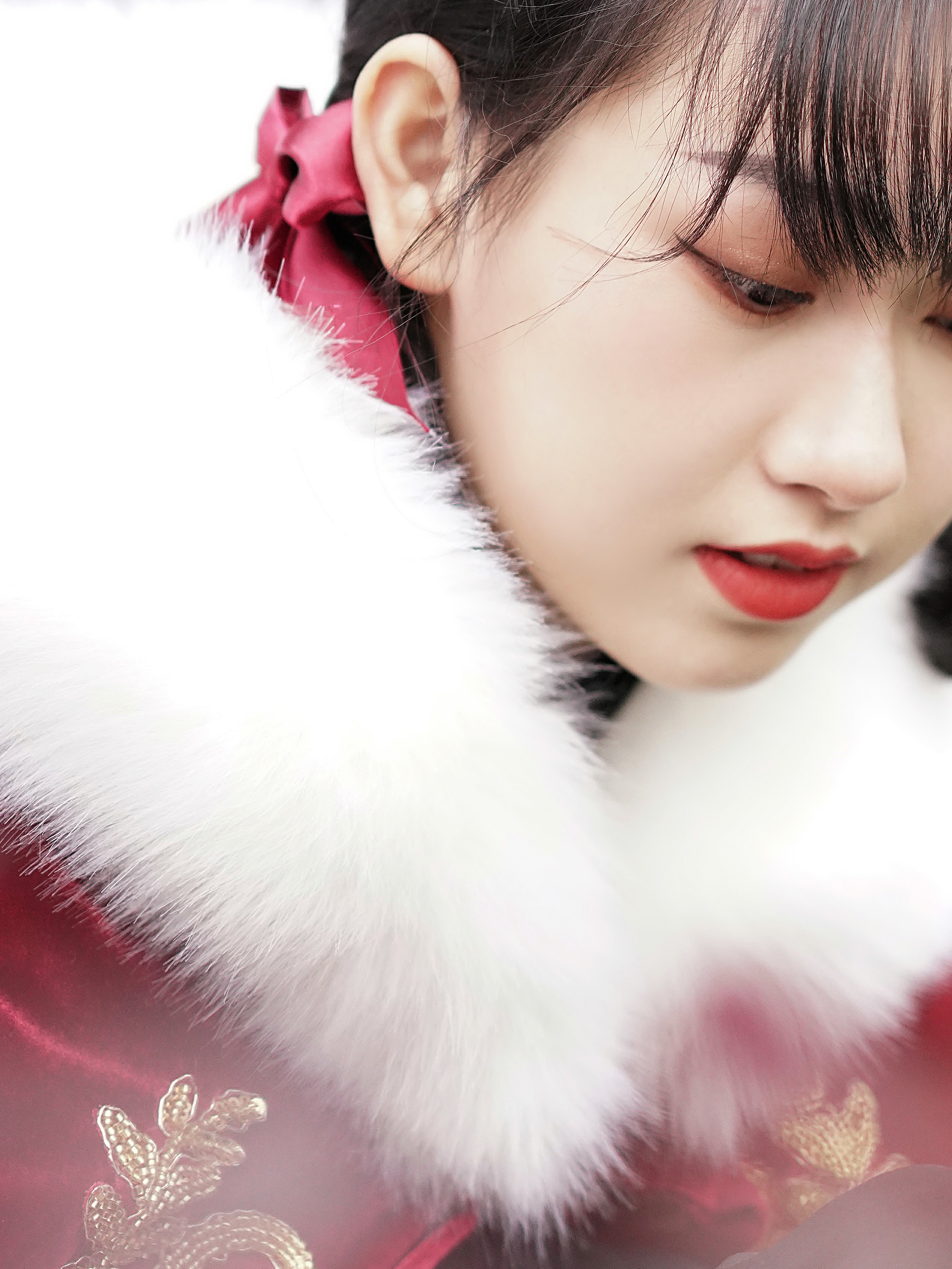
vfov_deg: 10.2
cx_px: 900
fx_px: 7077
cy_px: 656
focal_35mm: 193
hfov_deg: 7.7
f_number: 1.8
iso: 2000
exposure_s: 1/2500
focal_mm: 85
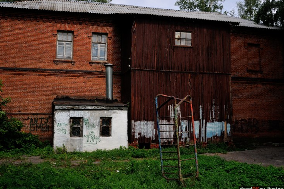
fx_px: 347
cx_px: 137
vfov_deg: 30.4
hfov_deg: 44.6
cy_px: 81
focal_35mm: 44
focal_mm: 24
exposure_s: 1/1000
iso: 250
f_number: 7.1
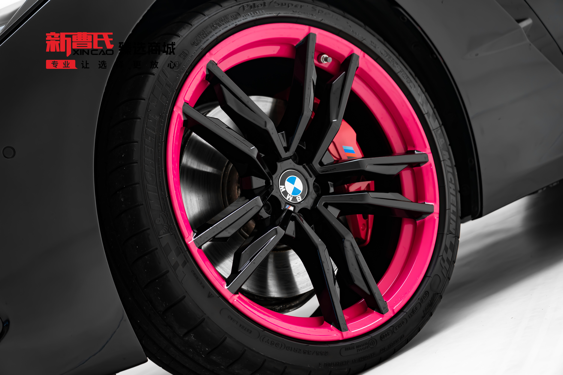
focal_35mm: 85
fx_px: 1329
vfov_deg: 16.1
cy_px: 188
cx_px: 282
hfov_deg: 23.9
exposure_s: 1/125
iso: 400
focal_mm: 85
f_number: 4
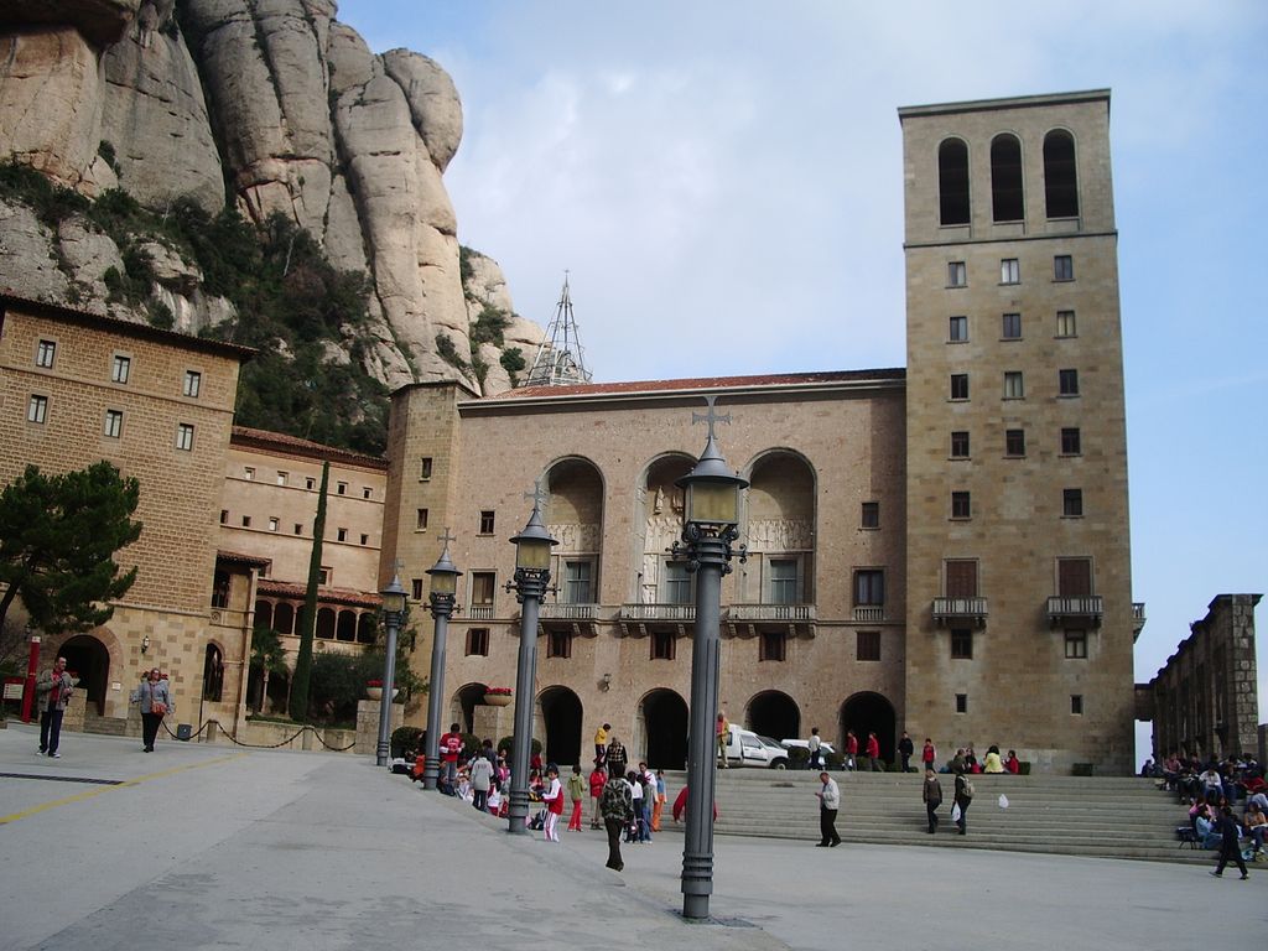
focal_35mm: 35
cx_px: 634
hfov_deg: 52.6
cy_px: 476
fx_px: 1282
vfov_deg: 40.7
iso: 50
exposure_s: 1/250
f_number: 4.3
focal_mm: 5.8
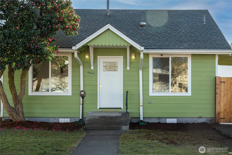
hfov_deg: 38.9
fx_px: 329
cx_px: 116
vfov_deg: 26.5
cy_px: 78
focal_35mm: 51
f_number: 6.3
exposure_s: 1/80
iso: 100
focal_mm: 51
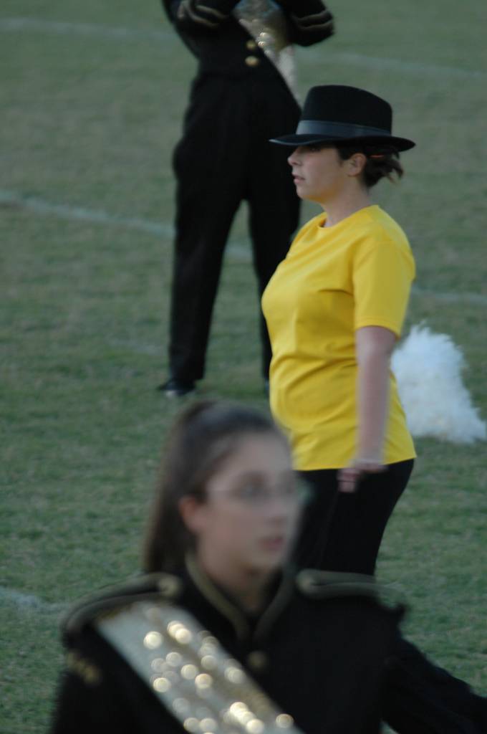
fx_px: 12207
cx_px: 244
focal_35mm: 600
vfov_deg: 3.4
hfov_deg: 2.3
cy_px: 367
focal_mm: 400
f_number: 5.6
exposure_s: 1/60
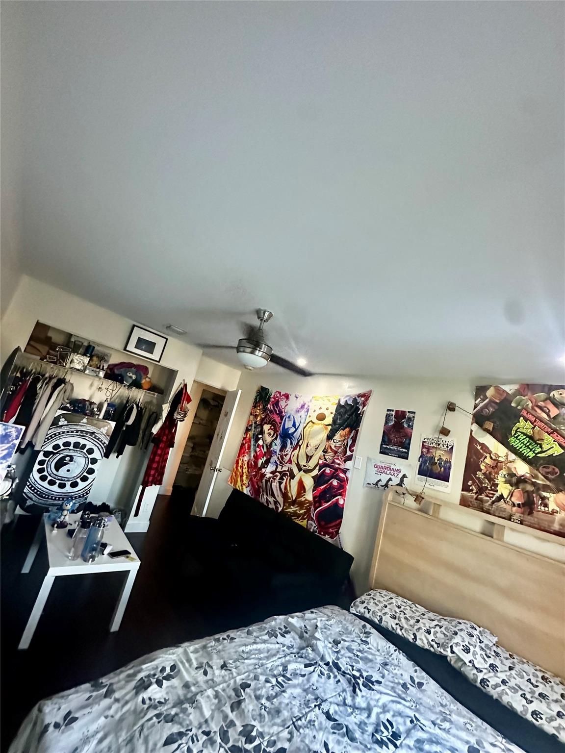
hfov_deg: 85.7
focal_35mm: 14
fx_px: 305
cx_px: 282
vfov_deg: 102.1
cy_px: 376
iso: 1000
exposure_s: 1/60
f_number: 2.2
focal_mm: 2.22
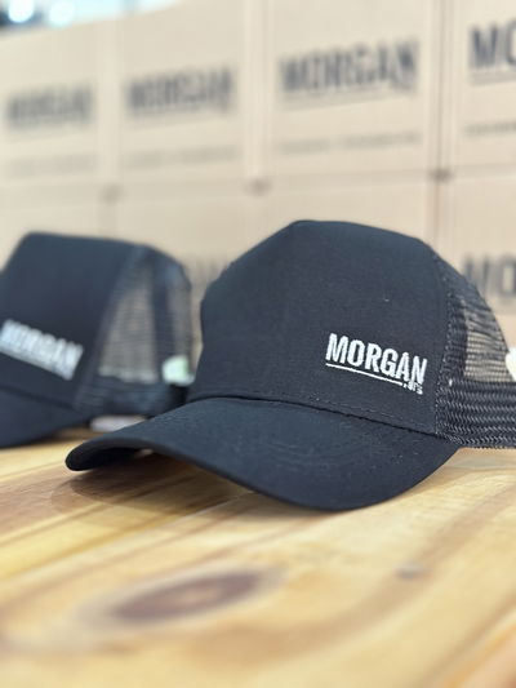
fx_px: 954
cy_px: 344
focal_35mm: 48
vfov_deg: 39.6
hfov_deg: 30.3
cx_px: 258
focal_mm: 6.86
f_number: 1.78
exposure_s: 1/36
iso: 800
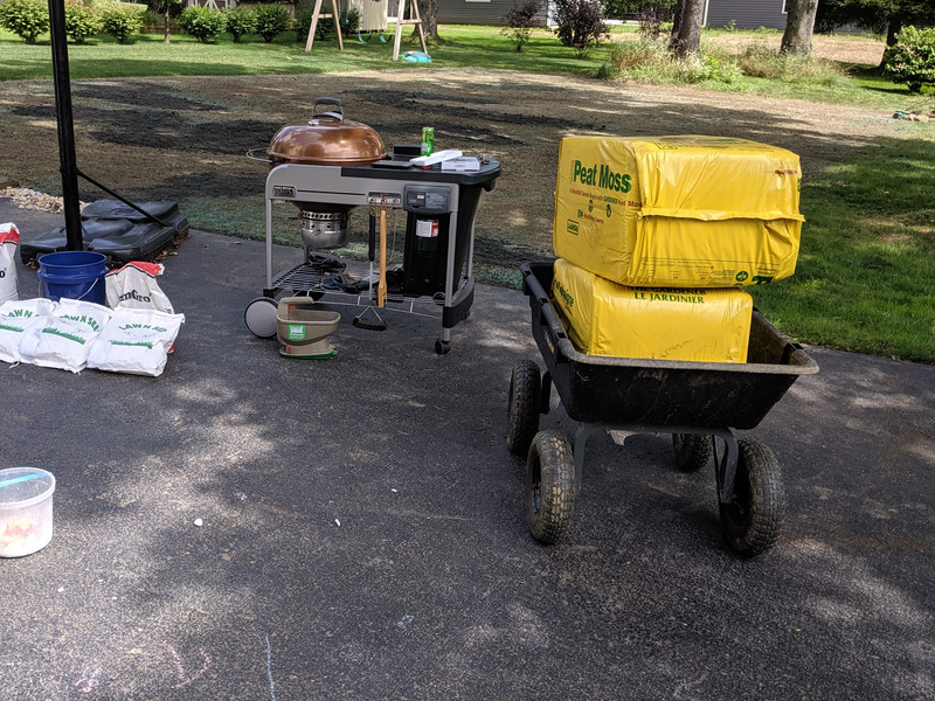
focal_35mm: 36
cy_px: 291
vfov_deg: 39.5
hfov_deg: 50.8
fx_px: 972
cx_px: 347
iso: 52
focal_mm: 4.44
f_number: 1.8
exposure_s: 1/838
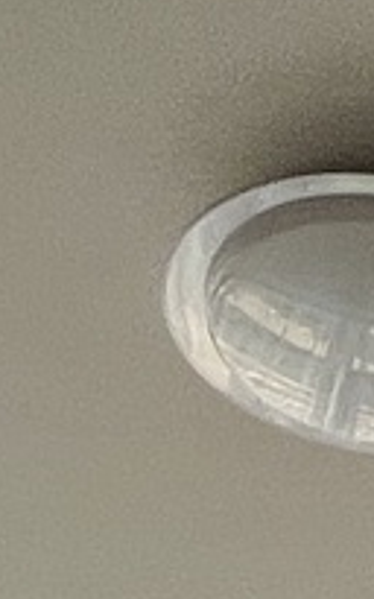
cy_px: 2107
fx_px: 2252
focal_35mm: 138
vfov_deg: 9.3
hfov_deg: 8.7
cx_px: 871
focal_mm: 1.57
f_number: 1.8
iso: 32
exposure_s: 1/112
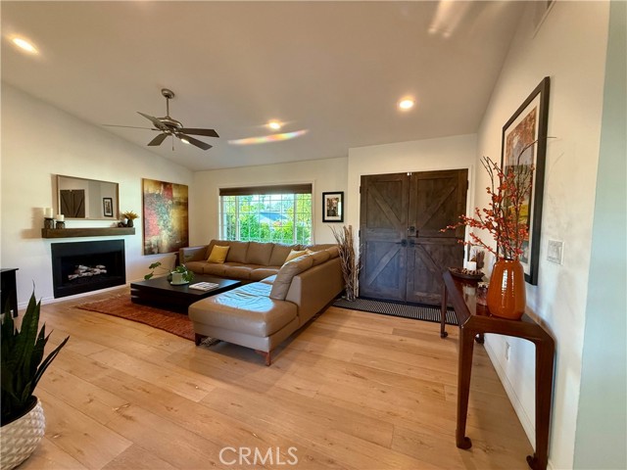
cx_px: 314
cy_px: 235
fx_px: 254
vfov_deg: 85.7
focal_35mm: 14
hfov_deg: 102.1
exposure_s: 1/120
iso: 400
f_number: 2.2
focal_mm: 2.22
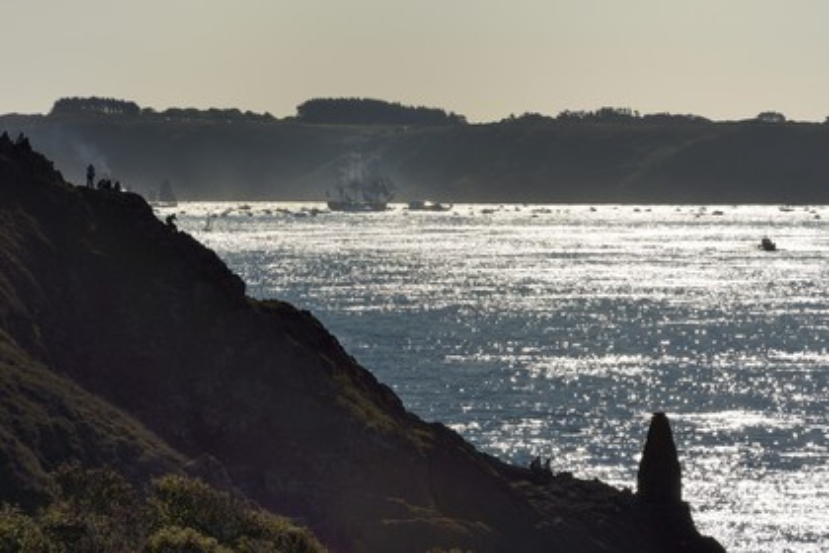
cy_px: 276
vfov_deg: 6.9
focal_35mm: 200
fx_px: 4605
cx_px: 414
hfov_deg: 10.3
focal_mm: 200
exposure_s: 1/250
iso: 200
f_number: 22
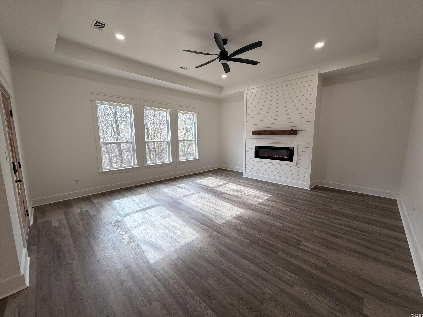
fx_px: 171
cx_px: 212
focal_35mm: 14
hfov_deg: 102.1
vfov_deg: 85.7
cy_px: 158
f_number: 2.2
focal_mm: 2.22
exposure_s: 1/120
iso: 80
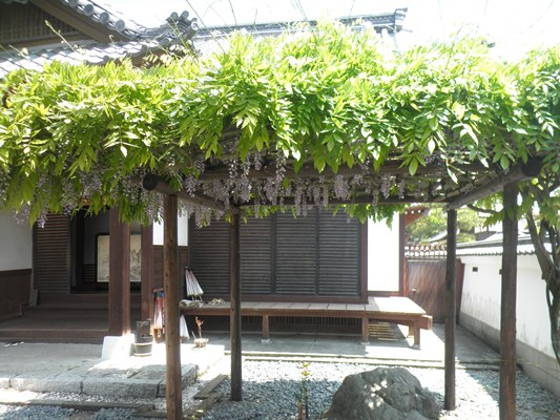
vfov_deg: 53.1
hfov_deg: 67.3
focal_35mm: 26
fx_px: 421
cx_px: 280
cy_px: 210
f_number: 2.8
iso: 64
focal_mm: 4.7
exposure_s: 1/125
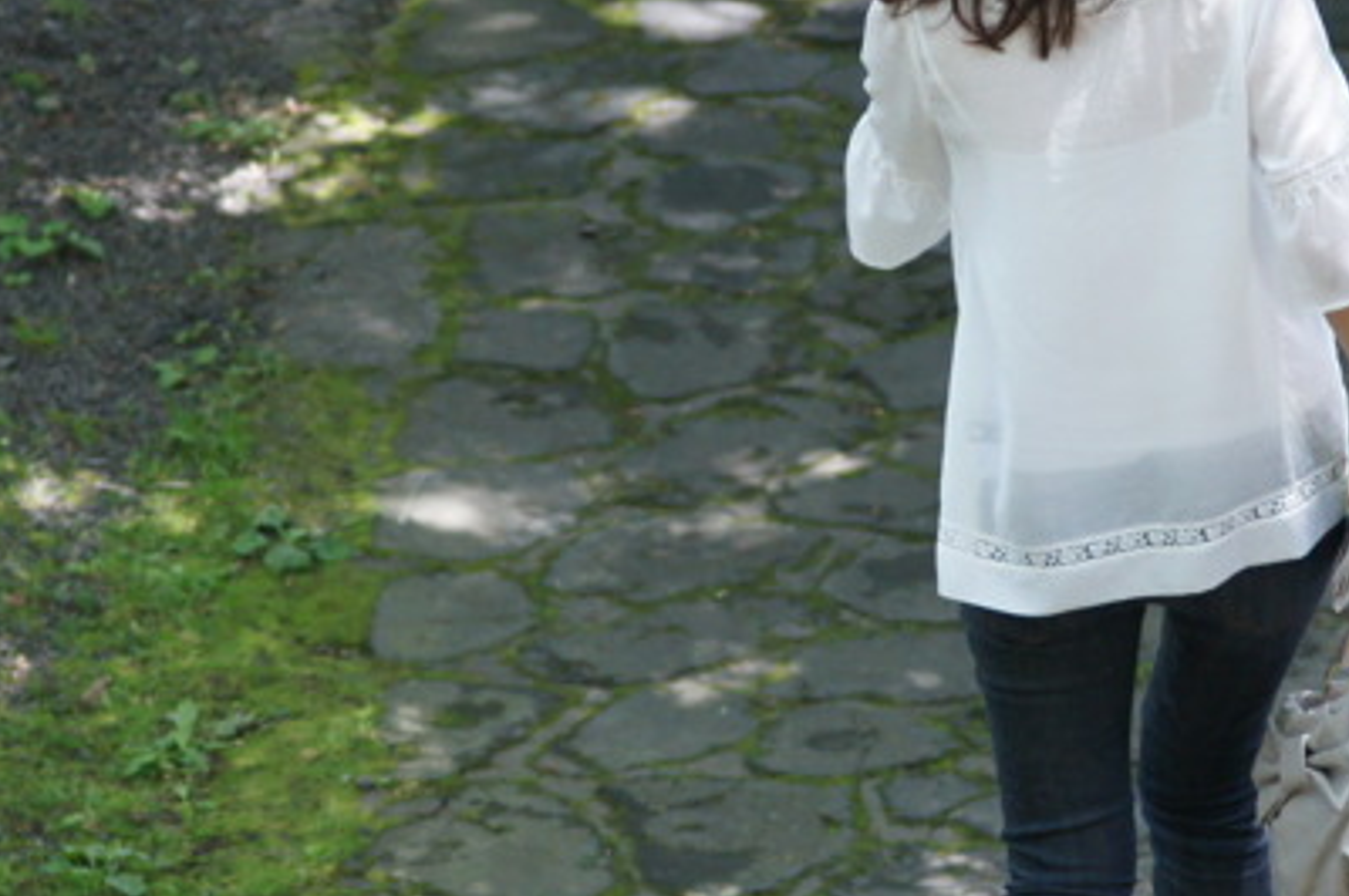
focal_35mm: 518
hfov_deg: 4.0
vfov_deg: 2.6
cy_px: 278
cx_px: 1045
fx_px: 19405
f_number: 4.5
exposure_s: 1/250
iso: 640
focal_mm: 135
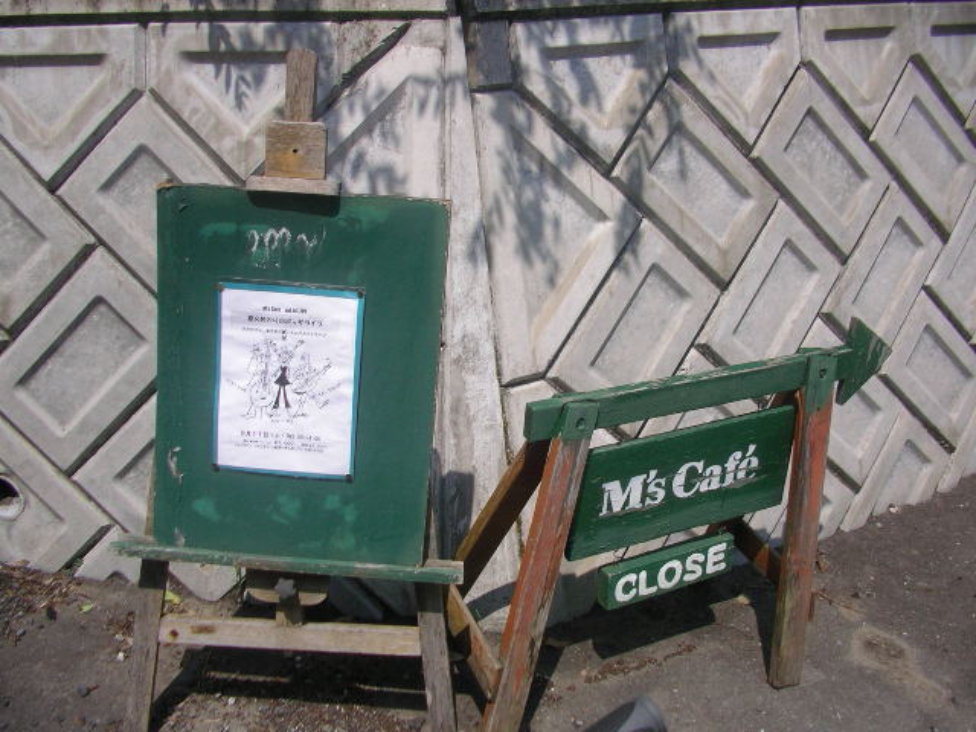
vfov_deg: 38.7
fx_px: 1043
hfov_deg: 50.1
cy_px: 366
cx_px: 488
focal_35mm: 37
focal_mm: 5.7
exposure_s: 1/400
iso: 50
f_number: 6.9
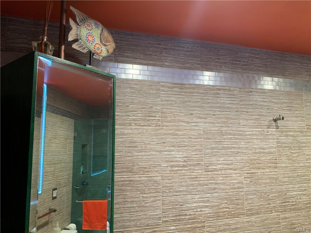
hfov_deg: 61.7
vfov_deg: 48.2
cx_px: 156
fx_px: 261
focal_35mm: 29
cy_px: 116
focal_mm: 3
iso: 160
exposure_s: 1/60
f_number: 1.8
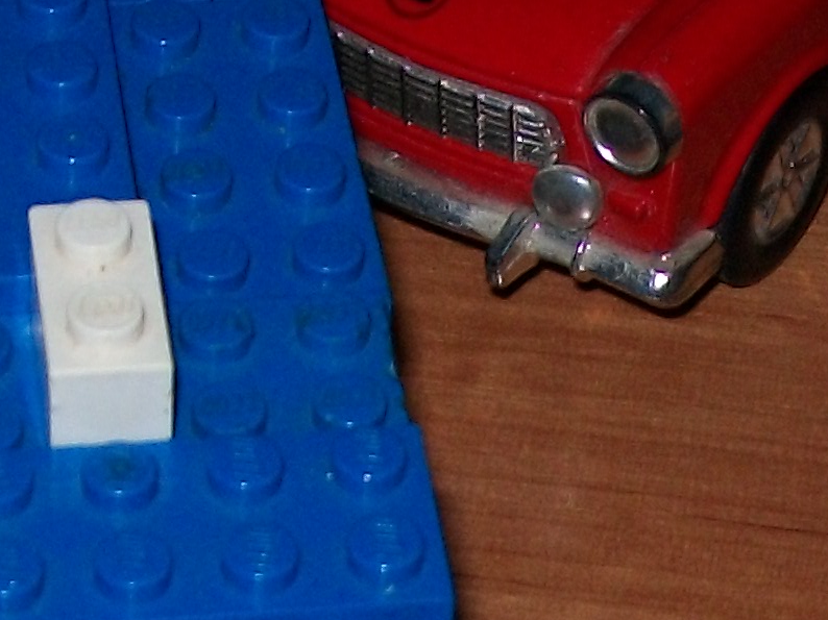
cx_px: 809
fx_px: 4424
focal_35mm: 185
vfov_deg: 7.8
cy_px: 1007
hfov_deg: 10.6
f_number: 3
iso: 80
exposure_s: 1/80
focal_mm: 7.6
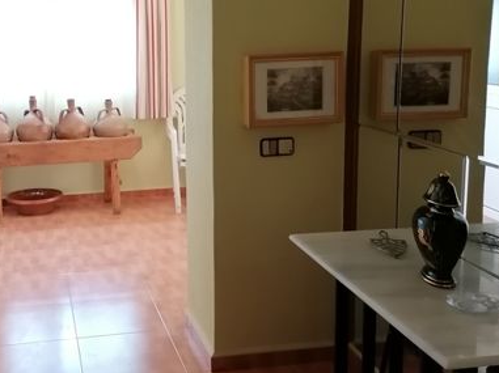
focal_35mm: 50
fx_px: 720
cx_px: 142
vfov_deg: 28.9
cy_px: 135
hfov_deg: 37.5
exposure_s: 1/50
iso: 500
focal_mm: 4.75
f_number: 1.8
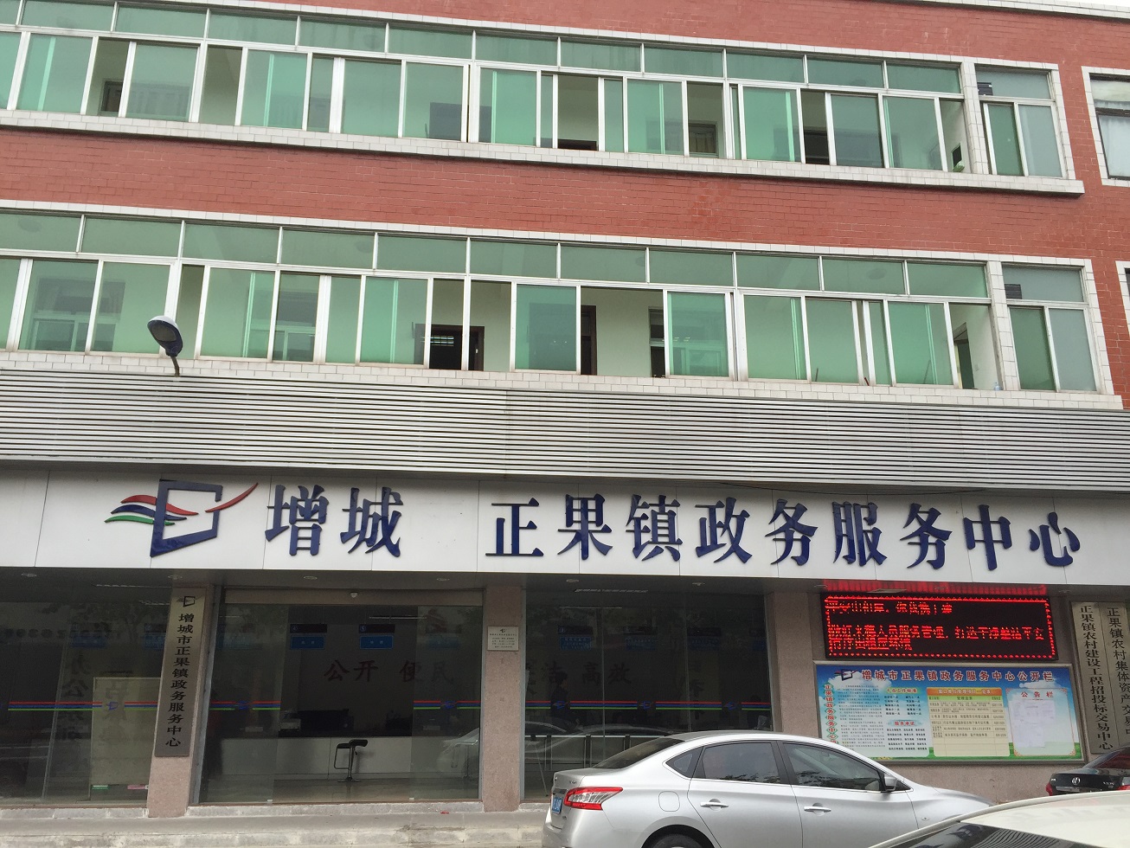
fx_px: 947
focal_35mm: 29
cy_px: 424
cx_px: 565
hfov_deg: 61.7
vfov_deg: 48.2
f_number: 2.2
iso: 32
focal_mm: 4.15
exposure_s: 1/1068
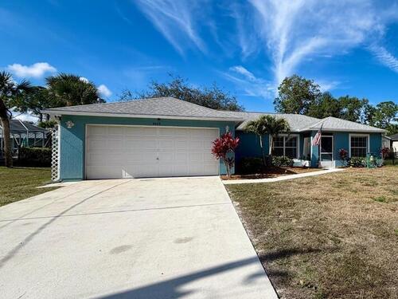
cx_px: 199
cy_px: 150
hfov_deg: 102.1
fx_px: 161
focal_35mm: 14
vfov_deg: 85.7
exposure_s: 1/1368
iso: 20
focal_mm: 2.22
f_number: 2.2
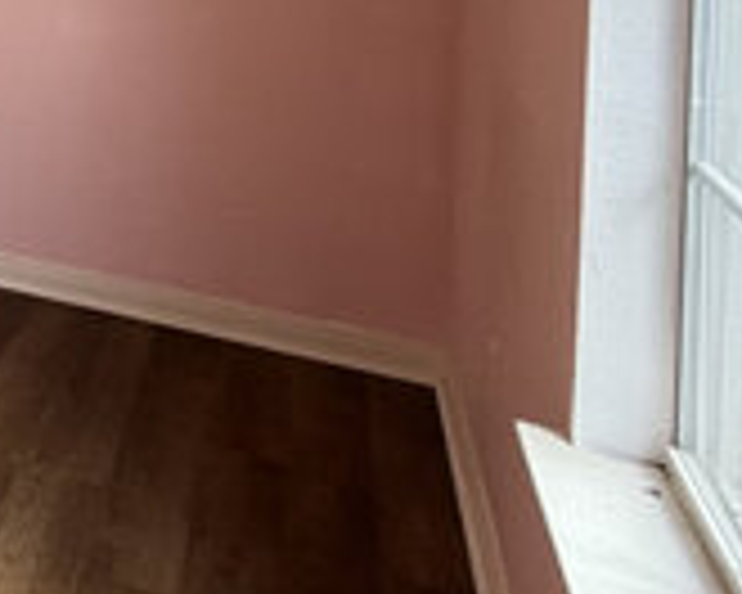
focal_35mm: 53
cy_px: -162
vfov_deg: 25.1
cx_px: -499
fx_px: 1164
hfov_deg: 23.6
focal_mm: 2.22
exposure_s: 1/60
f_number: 2.2
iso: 200
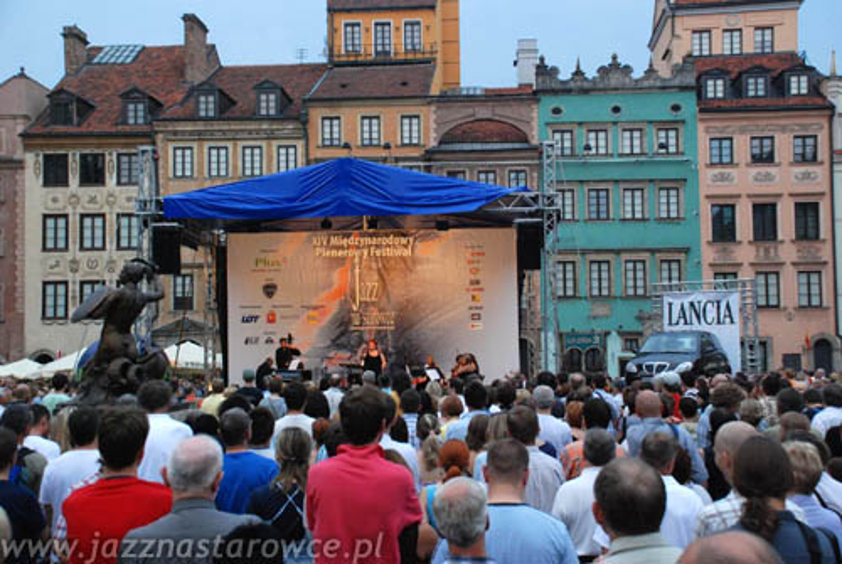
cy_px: 282
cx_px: 421
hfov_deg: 42.3
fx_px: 1089
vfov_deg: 29.0
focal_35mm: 46
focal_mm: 31
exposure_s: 1/125
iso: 1250
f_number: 5.6
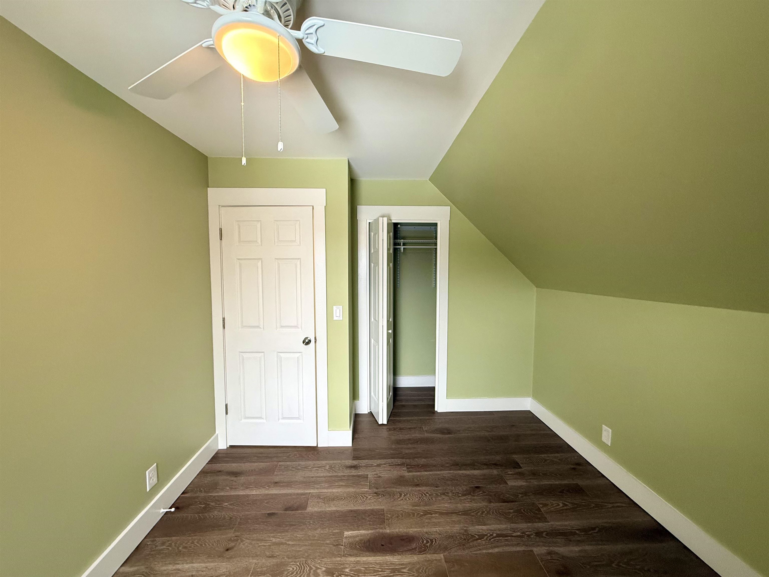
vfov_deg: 85.7
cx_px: 384
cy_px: 288
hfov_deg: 102.1
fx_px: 311
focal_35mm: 14
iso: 250
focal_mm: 2.22
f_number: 2.2
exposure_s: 1/120
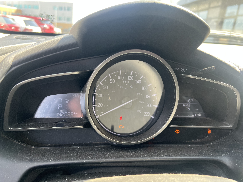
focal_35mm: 26
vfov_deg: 53.1
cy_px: 91
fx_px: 183
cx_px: 122
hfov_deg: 67.3
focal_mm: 5.7
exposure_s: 1/171
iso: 64
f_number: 1.5
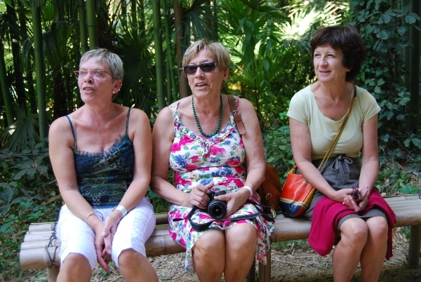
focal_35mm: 46
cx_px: 210
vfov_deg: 29.0
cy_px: 141
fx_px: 545
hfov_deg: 42.3
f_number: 4.5
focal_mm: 31
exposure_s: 1/50
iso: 200
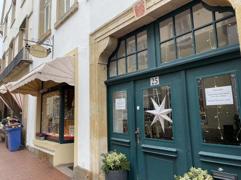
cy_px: 90
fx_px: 181
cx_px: 120
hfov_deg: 67.3
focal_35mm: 26
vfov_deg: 53.1
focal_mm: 4.2
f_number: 1.6
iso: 50
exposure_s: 1/100
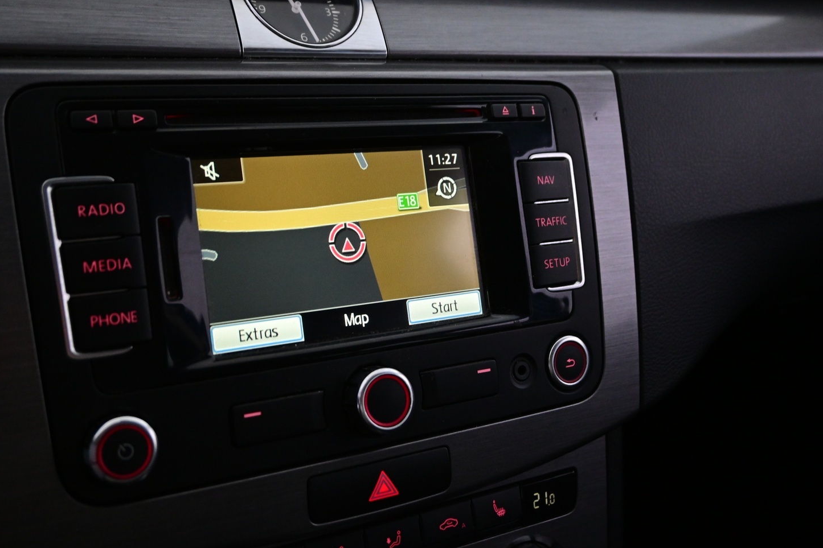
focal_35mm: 37
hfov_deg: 51.9
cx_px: 383
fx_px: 846
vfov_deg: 35.9
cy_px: 248
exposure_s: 1/40
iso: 2000
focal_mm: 22
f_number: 4
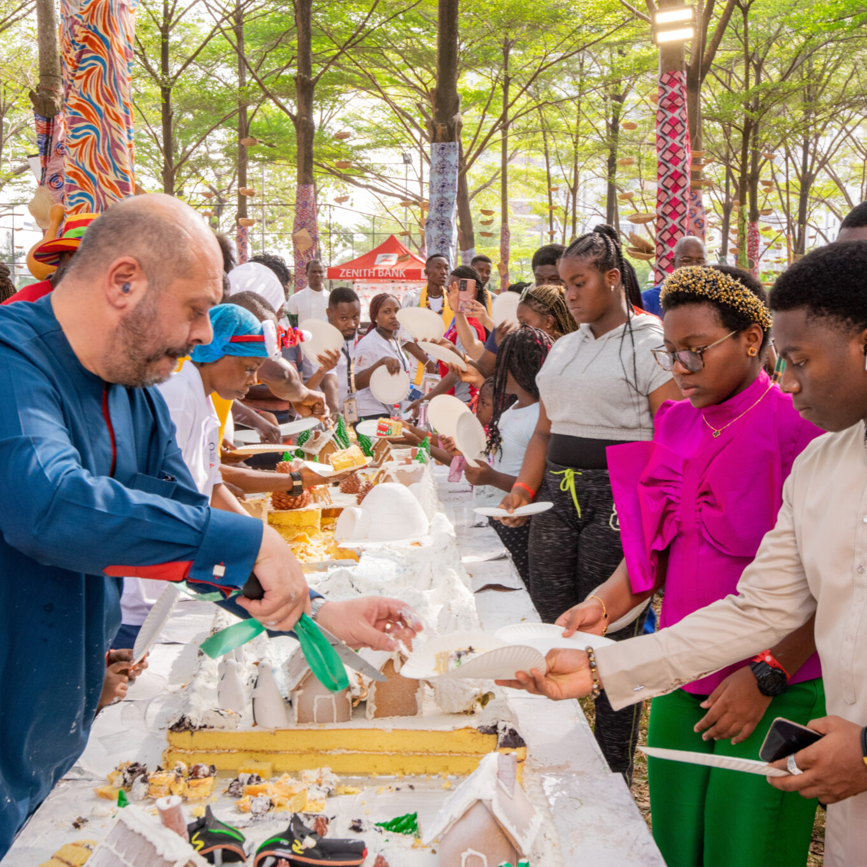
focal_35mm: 46
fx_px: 1303
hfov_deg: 36.7
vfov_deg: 36.8
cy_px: 434
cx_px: 489
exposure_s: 1/125
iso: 400
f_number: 8
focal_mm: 24
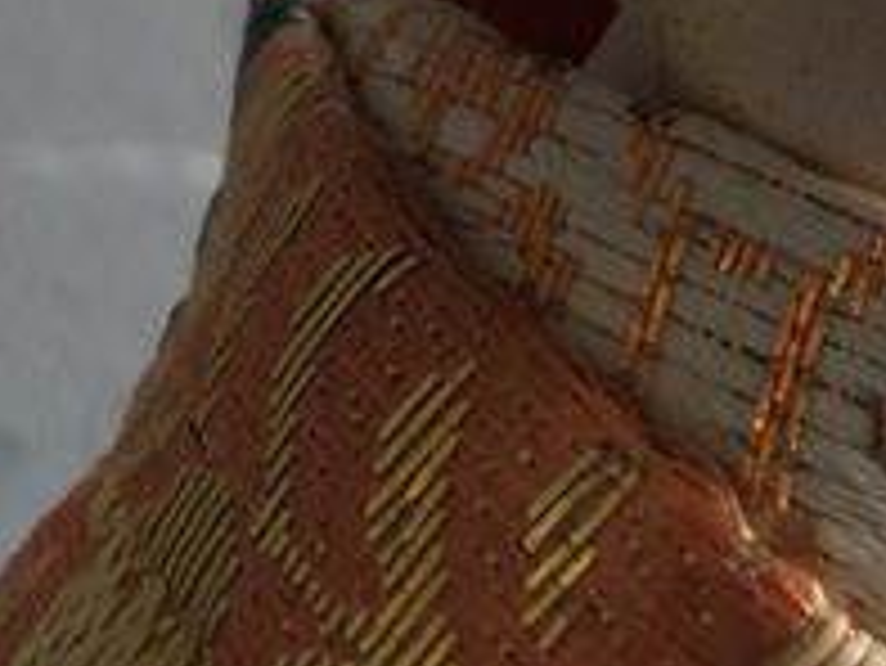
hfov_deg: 14.3
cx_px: 724
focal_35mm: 137
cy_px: -839
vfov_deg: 9.8
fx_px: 3509
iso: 64
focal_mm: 4.12
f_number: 2.2
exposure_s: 1/30
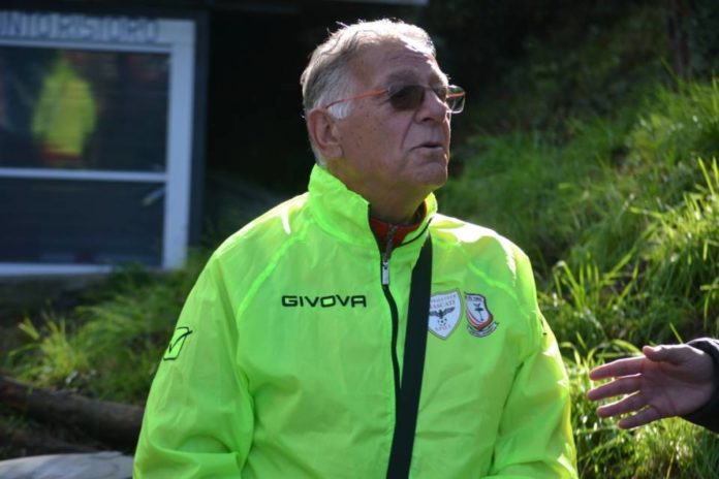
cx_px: 360
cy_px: 240
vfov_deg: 13.0
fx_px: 2097
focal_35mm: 105
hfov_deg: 19.5
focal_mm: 70
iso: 400
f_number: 4.2
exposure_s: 1/800
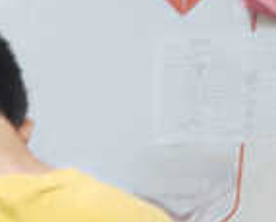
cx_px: -345
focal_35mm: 147
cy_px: 541
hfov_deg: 11.3
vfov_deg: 9.4
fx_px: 1203
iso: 160
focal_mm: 3.69
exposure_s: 1/33.3
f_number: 1.8
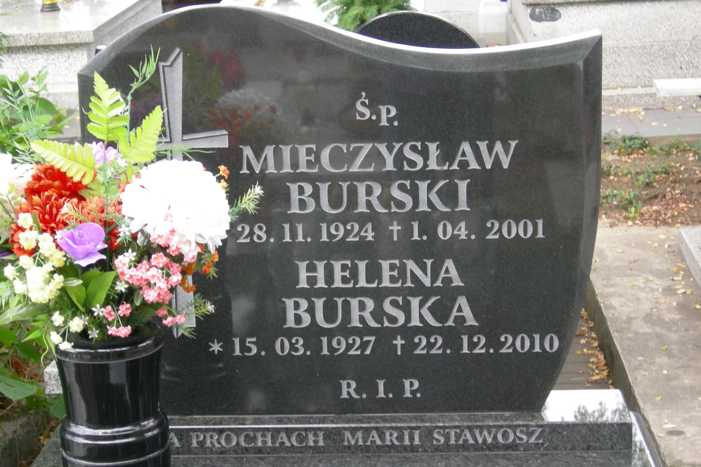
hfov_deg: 26.0
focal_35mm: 78
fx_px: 1519
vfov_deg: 17.5
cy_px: 227
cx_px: 351
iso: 64
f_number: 3.8
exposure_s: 1/42.2
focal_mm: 15.5
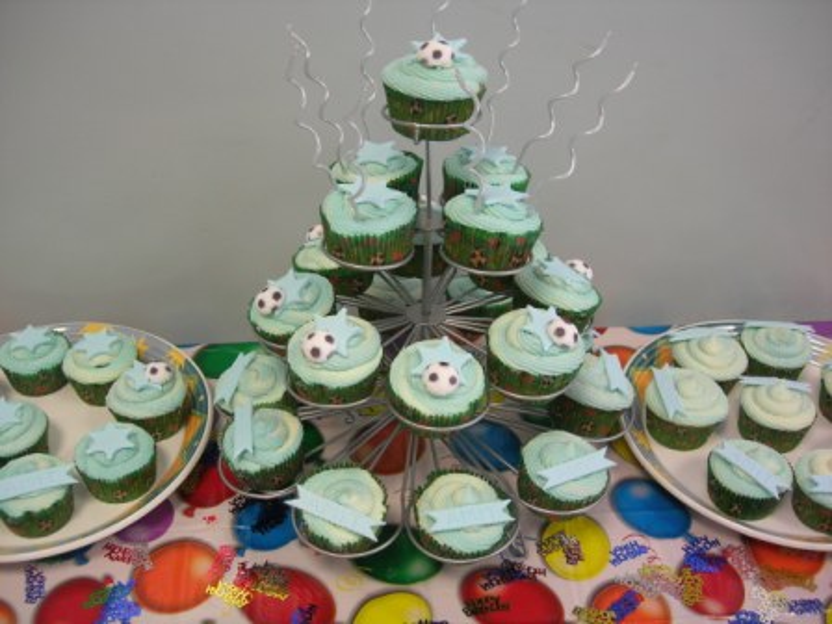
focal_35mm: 38
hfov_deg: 49.0
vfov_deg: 37.7
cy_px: 312
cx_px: 416
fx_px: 913
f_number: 2.8
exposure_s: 1/38.8
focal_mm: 7.8
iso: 64
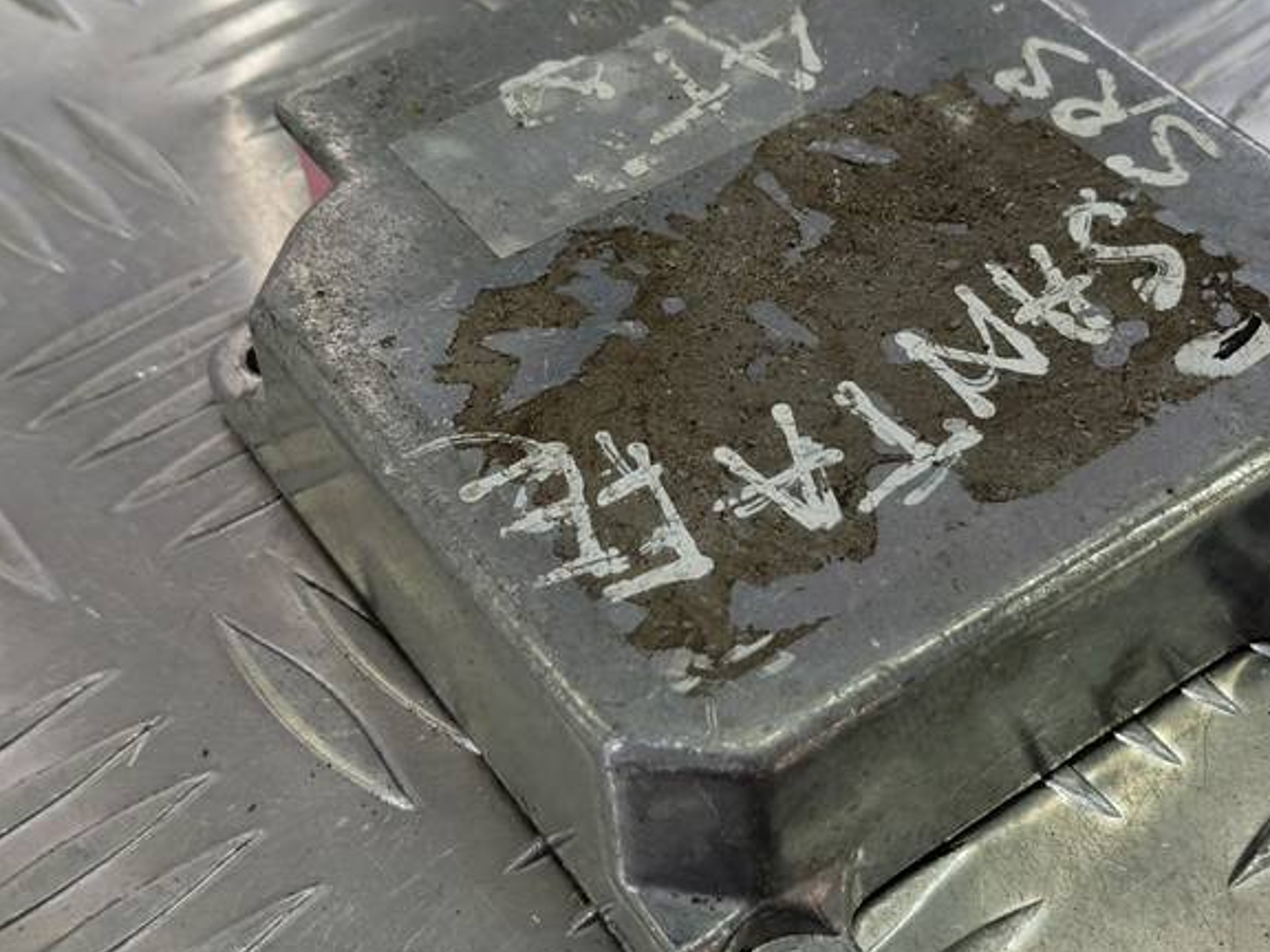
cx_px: 809
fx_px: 1761
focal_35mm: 48
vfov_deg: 30.3
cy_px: 505
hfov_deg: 39.3
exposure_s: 1/100
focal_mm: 4.11
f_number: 1.6
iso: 129
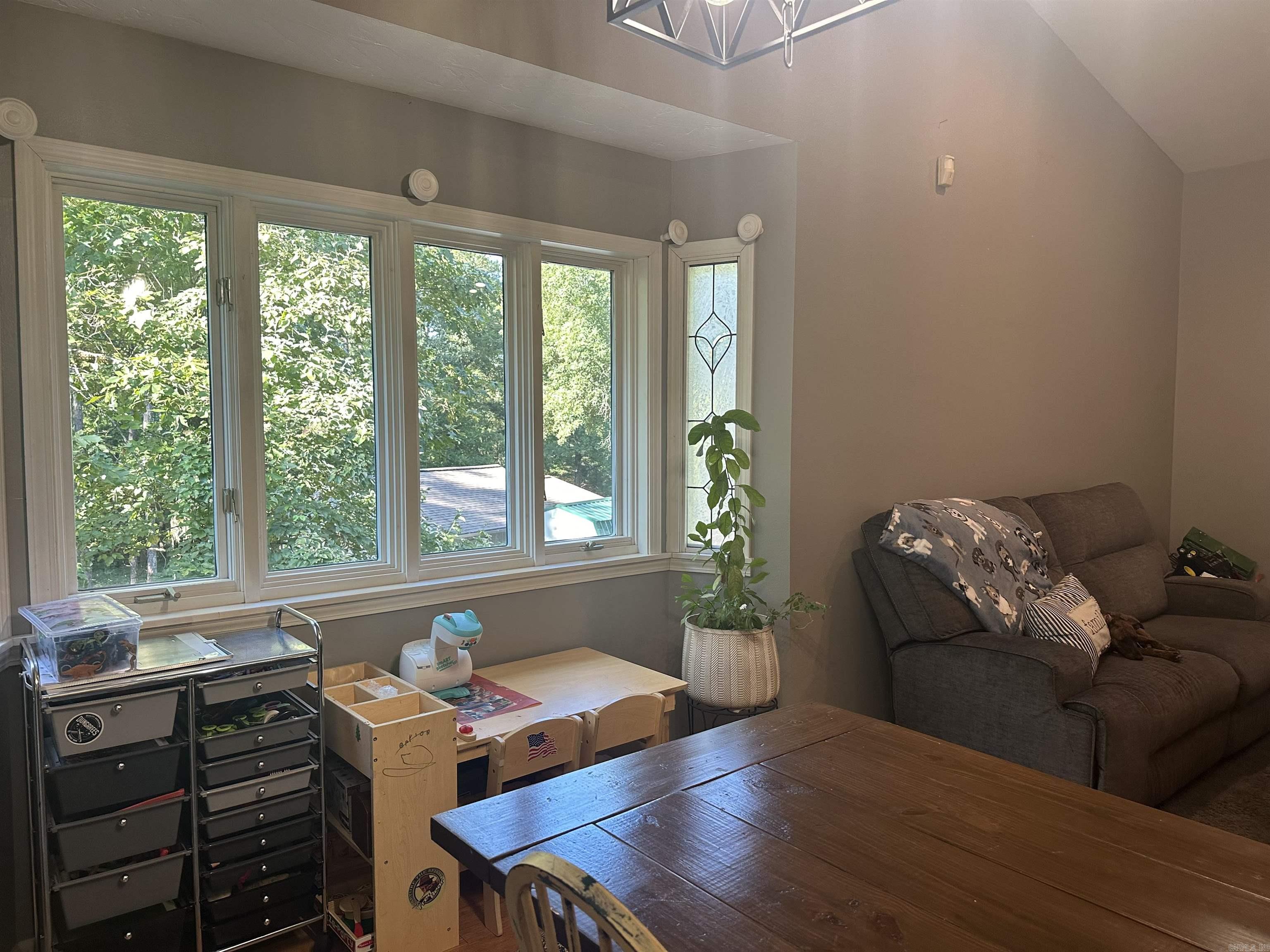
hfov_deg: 71.6
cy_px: 476
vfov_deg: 56.8
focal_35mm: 24
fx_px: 881
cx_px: 635
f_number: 1.78
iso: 160
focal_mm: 6.86
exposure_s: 1/120
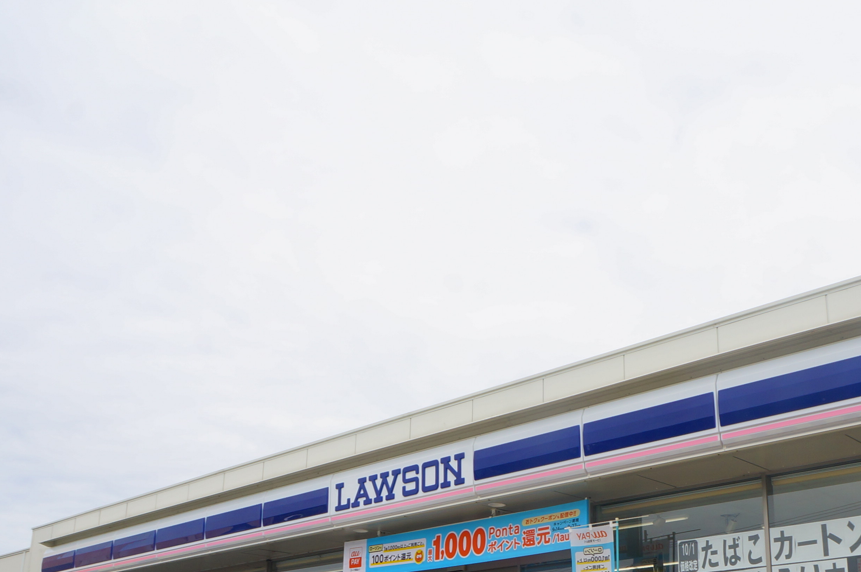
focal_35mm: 48
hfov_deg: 40.6
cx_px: 577
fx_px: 1147
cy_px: 462
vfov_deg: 27.4
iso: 100
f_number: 13
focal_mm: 16
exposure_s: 1/60
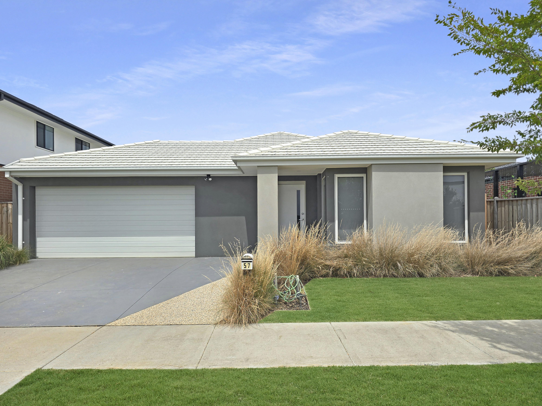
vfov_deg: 58.9
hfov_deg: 73.9
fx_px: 360
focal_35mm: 23
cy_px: 203
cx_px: 271
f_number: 1.7
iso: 12
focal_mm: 6.3
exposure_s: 1/1709
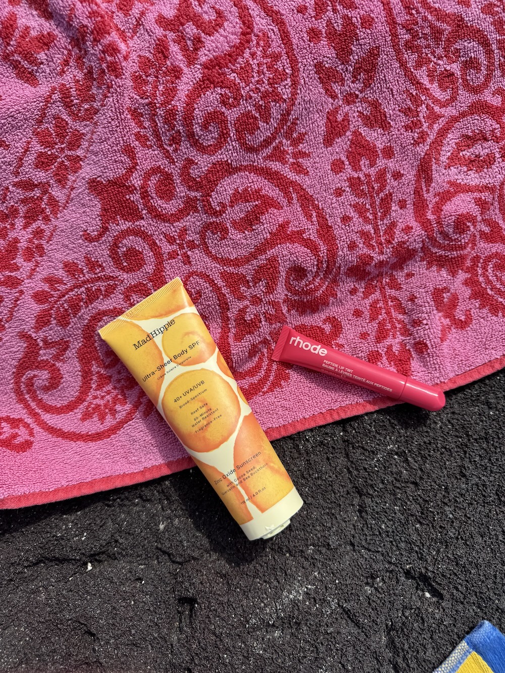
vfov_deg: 71.6
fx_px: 467
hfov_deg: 56.8
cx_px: 252
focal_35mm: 24
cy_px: 336
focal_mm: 6.76
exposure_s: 1/4950
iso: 80
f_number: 1.78
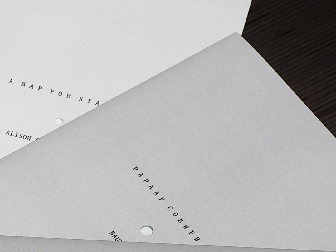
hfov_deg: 9.1
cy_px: 377
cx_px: -119
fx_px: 2076
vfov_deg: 6.8
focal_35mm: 214
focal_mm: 25
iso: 200
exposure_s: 1/640
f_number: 5.6
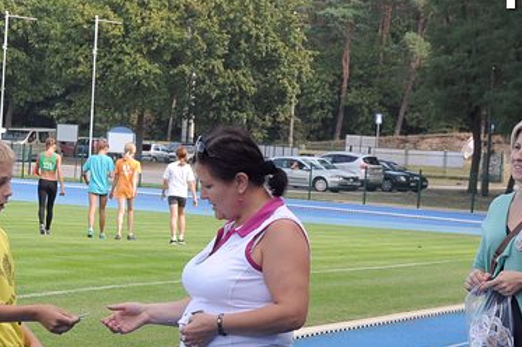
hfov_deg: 12.0
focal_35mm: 171
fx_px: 2477
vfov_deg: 8.0
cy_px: 345
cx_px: 225
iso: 400
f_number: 8
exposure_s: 1/250
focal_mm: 50
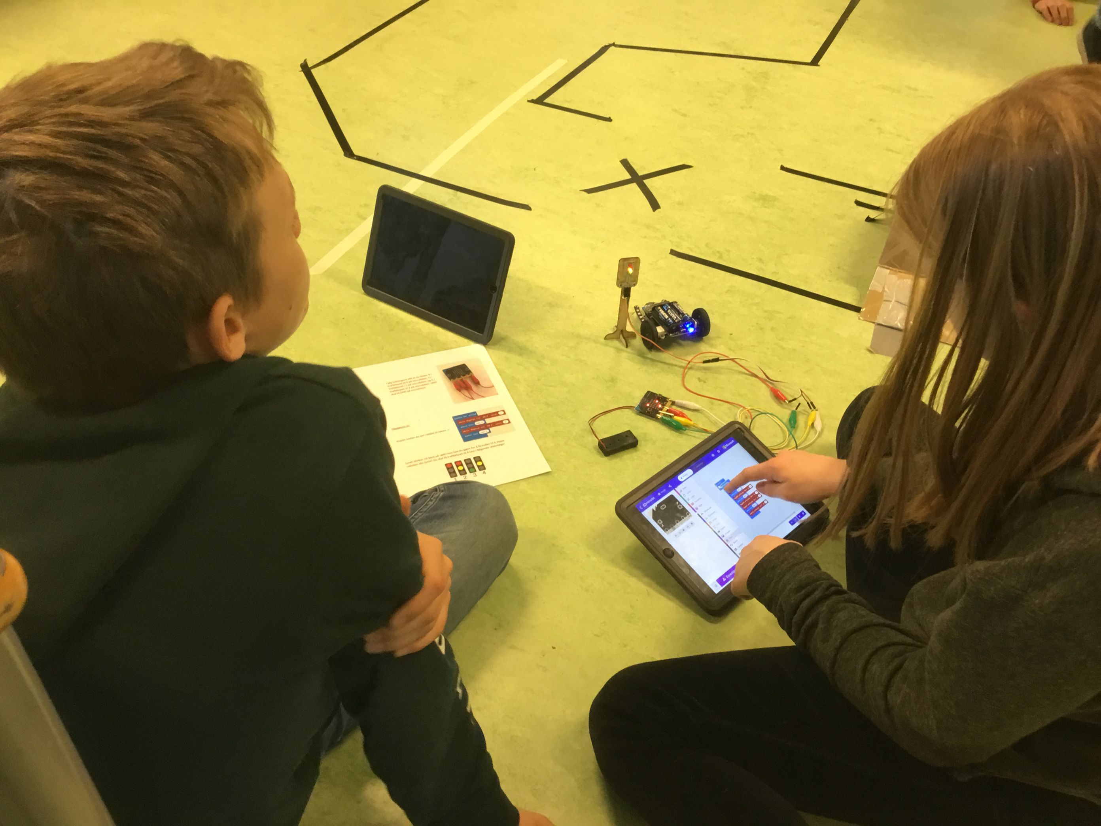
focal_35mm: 31
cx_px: 550
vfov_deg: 45.4
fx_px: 986
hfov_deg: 58.4
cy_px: 413
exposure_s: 1/33
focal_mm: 3.3
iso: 160
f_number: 2.4
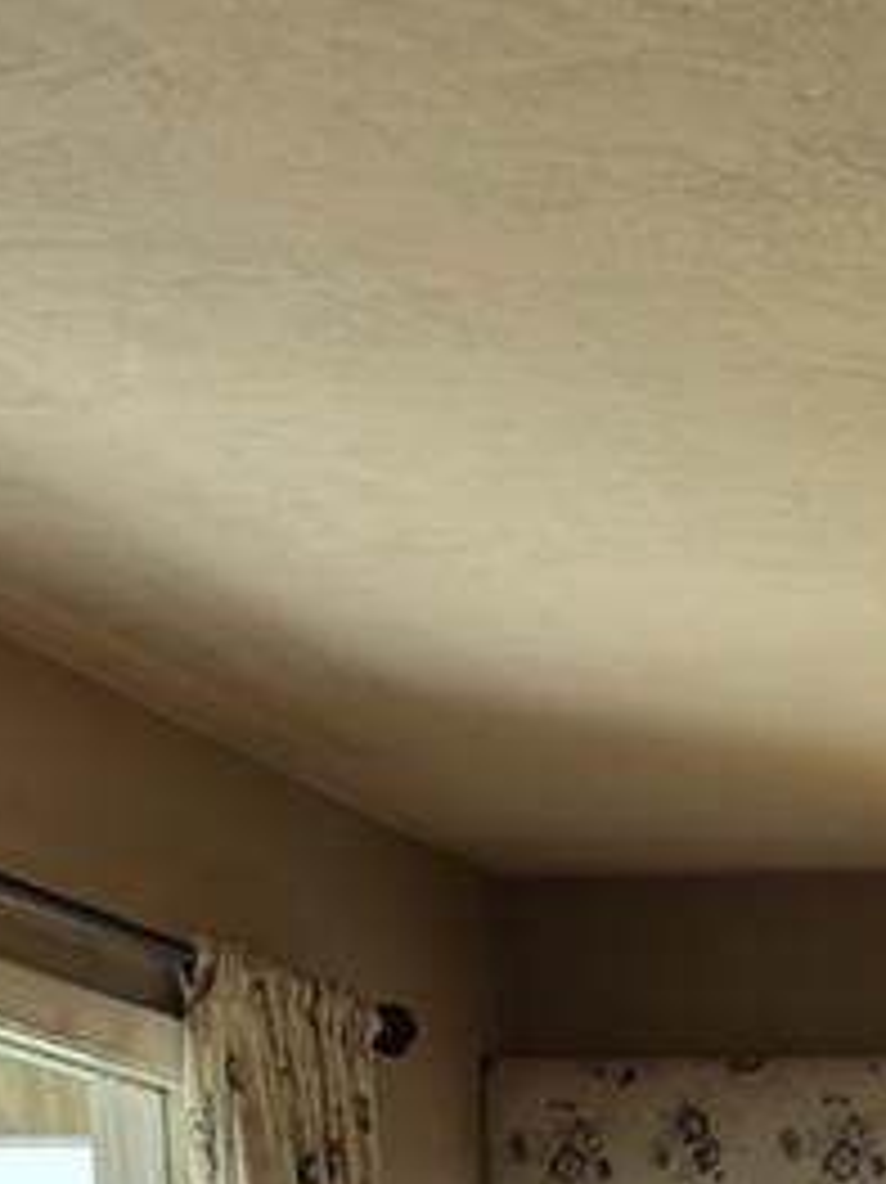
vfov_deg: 12.1
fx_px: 4679
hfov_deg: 10.2
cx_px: 1594
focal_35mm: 137
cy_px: 2636
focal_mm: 6.76
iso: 64
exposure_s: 1/231
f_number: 1.78
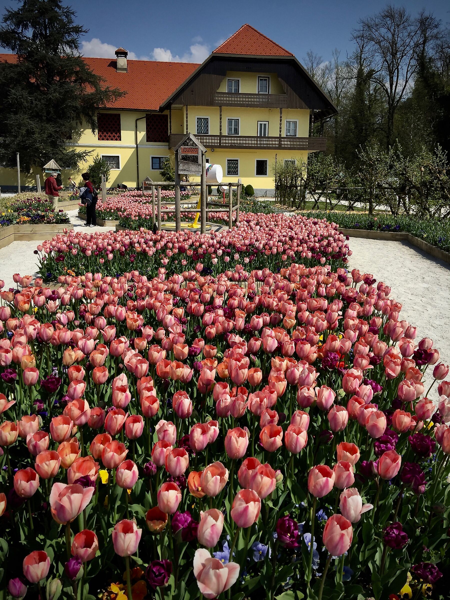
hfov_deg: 48.2
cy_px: 300
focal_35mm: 29
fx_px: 503
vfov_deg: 61.7
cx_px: 225
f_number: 2.2
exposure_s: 1/2326
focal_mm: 4.15
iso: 32
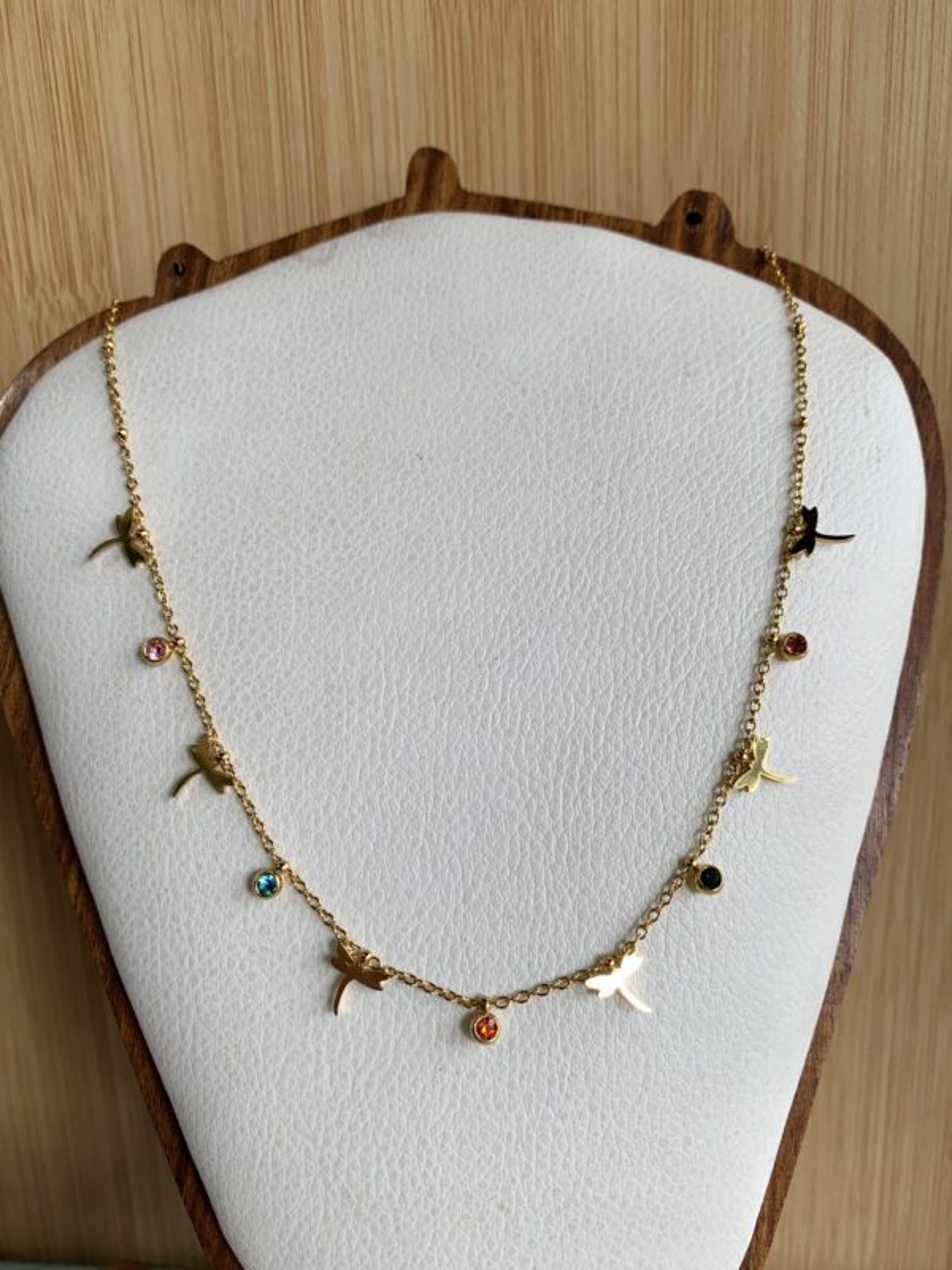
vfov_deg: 67.3
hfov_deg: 53.1
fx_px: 953
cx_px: 476
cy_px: 635
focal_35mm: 26
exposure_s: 1/100
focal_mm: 4.25
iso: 25
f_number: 1.8
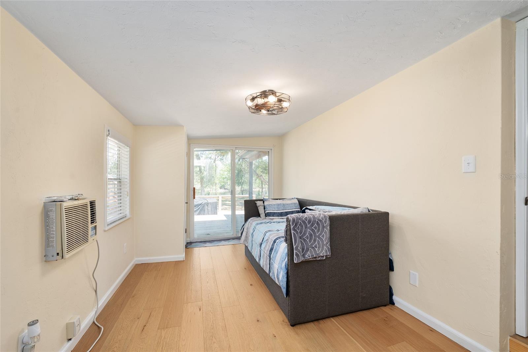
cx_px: 264
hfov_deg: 104.3
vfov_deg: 81.2
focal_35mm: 14
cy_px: 176
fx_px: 205
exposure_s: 1/13
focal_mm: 14
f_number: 7.1
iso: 400
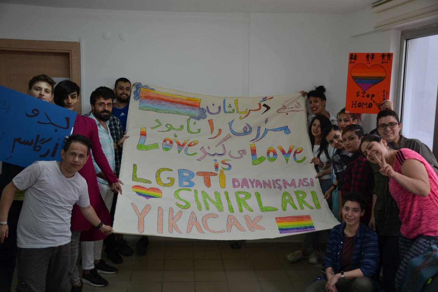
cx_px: 219
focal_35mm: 44
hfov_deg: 45.0
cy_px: 146
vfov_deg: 30.8
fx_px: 529
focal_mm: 29
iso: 400
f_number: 4.5
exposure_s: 1/80
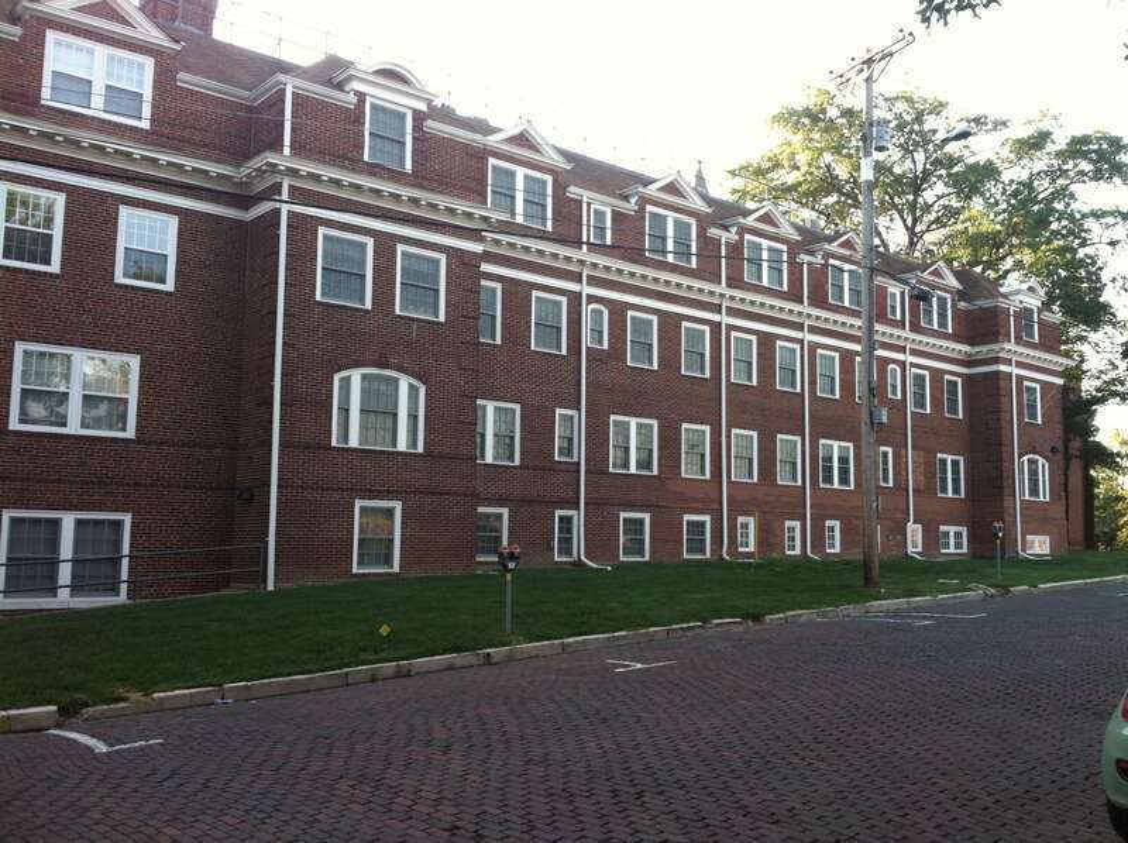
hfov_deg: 52.7
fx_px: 1139
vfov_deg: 40.6
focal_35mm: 35
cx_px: 564
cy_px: 422
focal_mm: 3.85
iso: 80
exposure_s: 1/120
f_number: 2.8
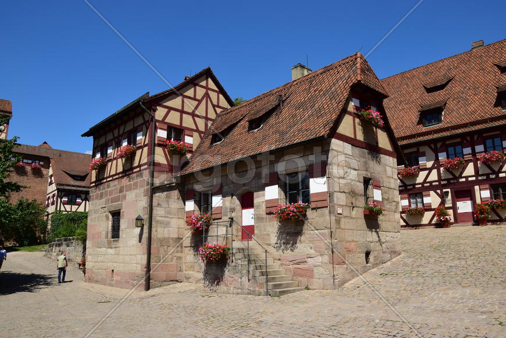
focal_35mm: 27
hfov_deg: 67.4
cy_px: 169
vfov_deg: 47.9
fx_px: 379
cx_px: 253
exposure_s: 1/400
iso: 160
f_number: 9
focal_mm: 18
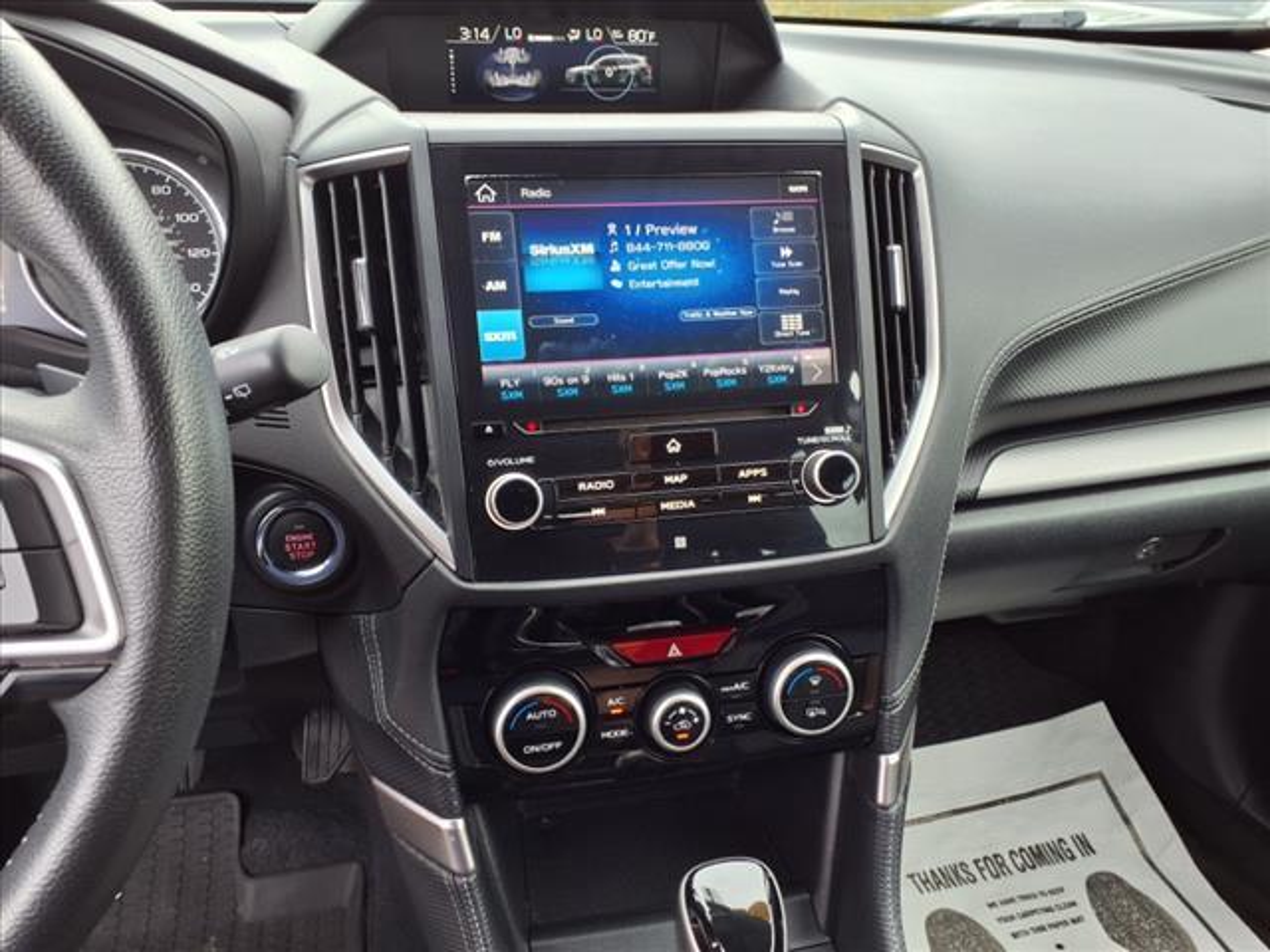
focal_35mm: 27
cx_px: 635
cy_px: 476
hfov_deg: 65.3
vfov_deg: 51.4
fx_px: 991
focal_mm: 3.58
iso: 50
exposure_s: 1/60.2
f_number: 1.9
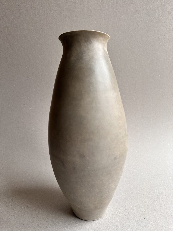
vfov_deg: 71.6
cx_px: 86
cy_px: 116
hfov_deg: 56.8
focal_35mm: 24
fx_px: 160
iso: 250
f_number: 1.78
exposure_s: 1/114
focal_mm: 6.86
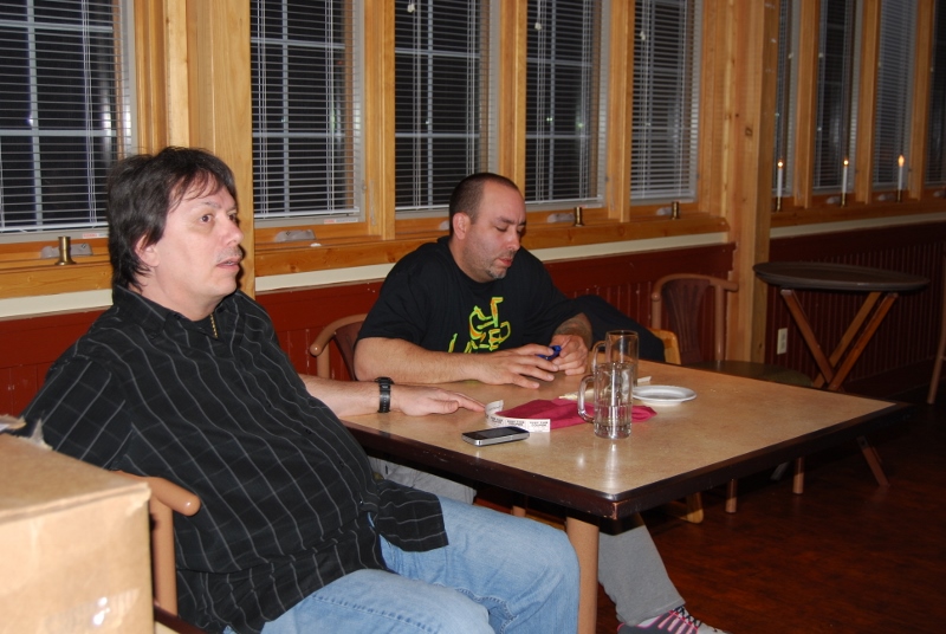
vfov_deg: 29.0
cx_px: 473
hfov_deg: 42.3
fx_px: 1224
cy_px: 317
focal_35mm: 46
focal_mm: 31
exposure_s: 1/60
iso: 200
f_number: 4.5
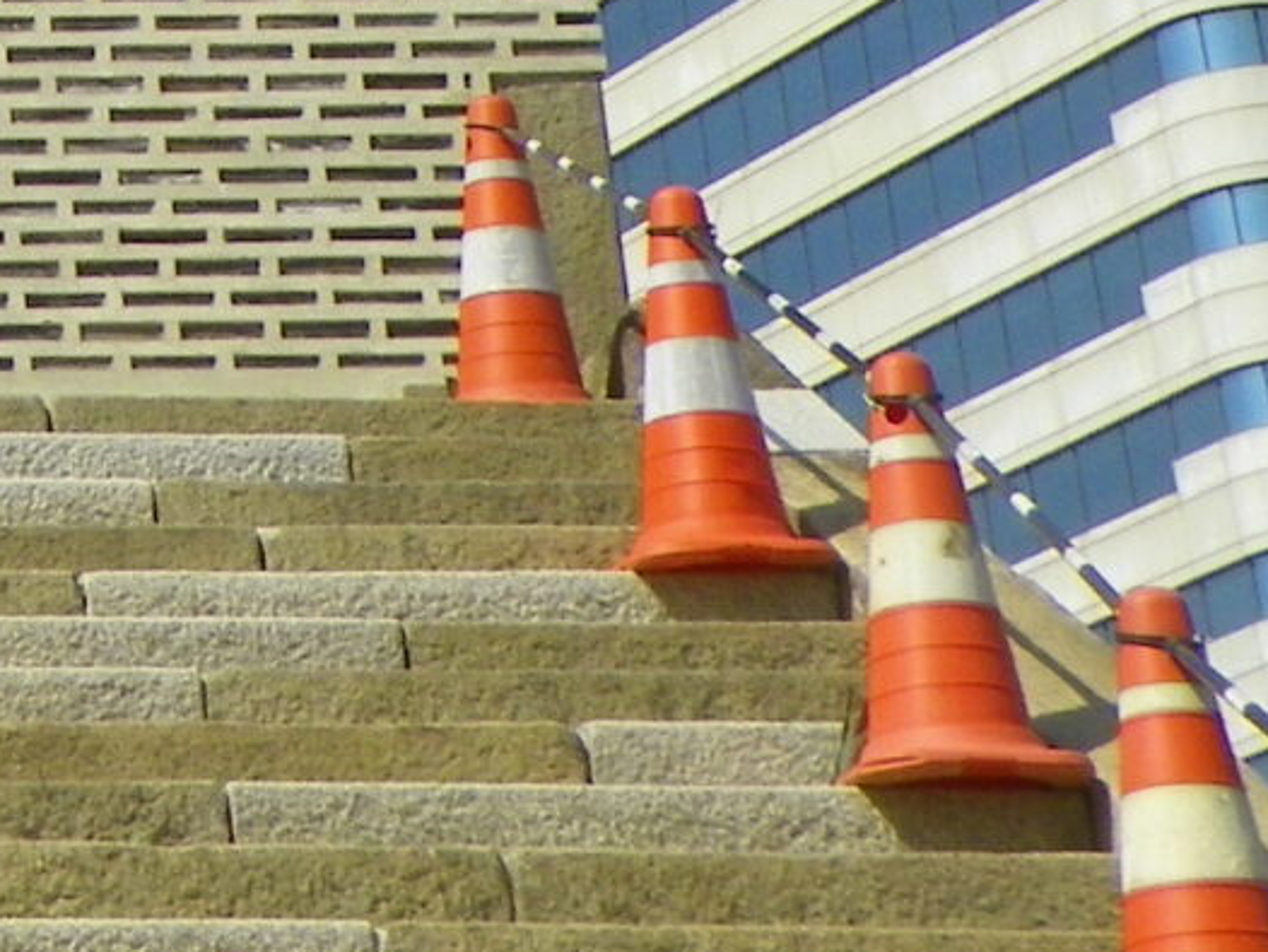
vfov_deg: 7.8
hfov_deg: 10.4
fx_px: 6596
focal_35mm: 180
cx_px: -947
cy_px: -1191
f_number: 5.6
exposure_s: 1/400
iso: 64
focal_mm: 6.6
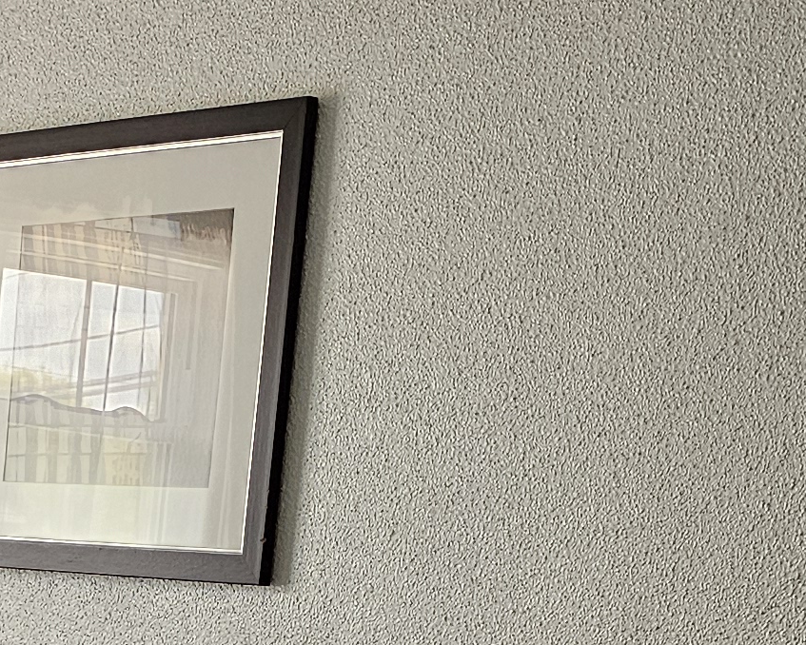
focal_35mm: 106
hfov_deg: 17.6
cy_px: 1073
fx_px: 2529
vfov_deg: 13.4
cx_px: -48
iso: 125
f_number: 1.7
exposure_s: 1/120
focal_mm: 6.3
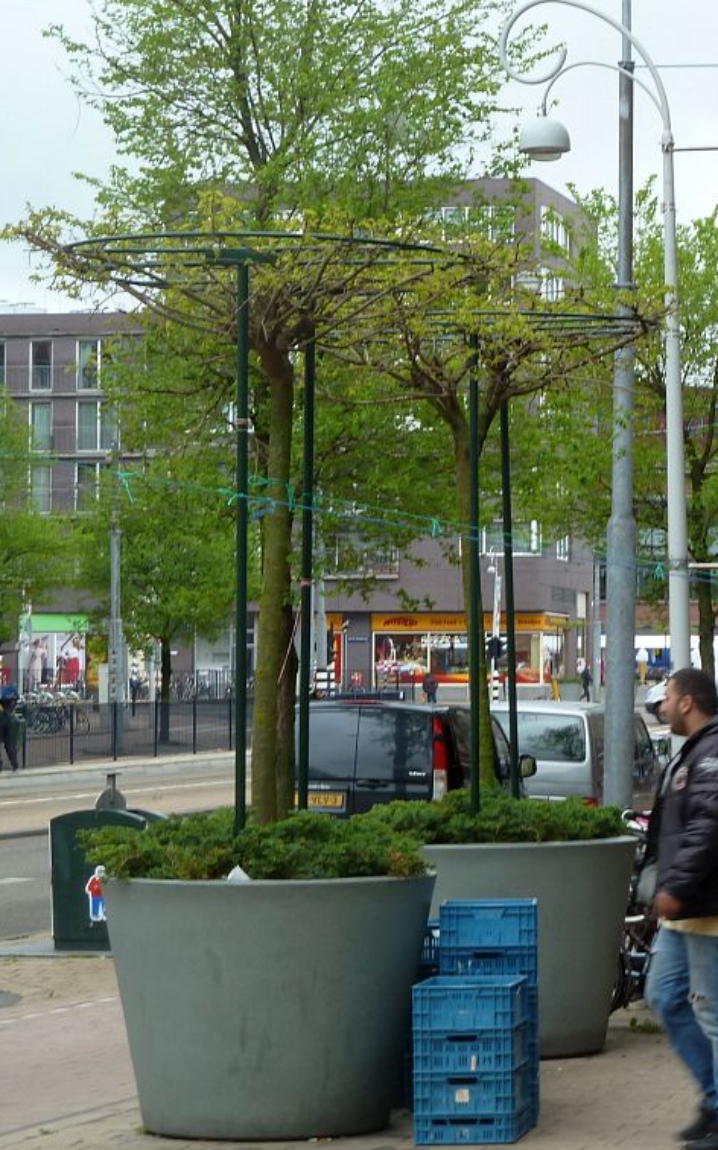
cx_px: 773
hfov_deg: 10.9
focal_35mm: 119
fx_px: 3729
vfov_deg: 17.5
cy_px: 580
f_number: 4.2
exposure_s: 1/60
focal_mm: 13.7
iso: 80
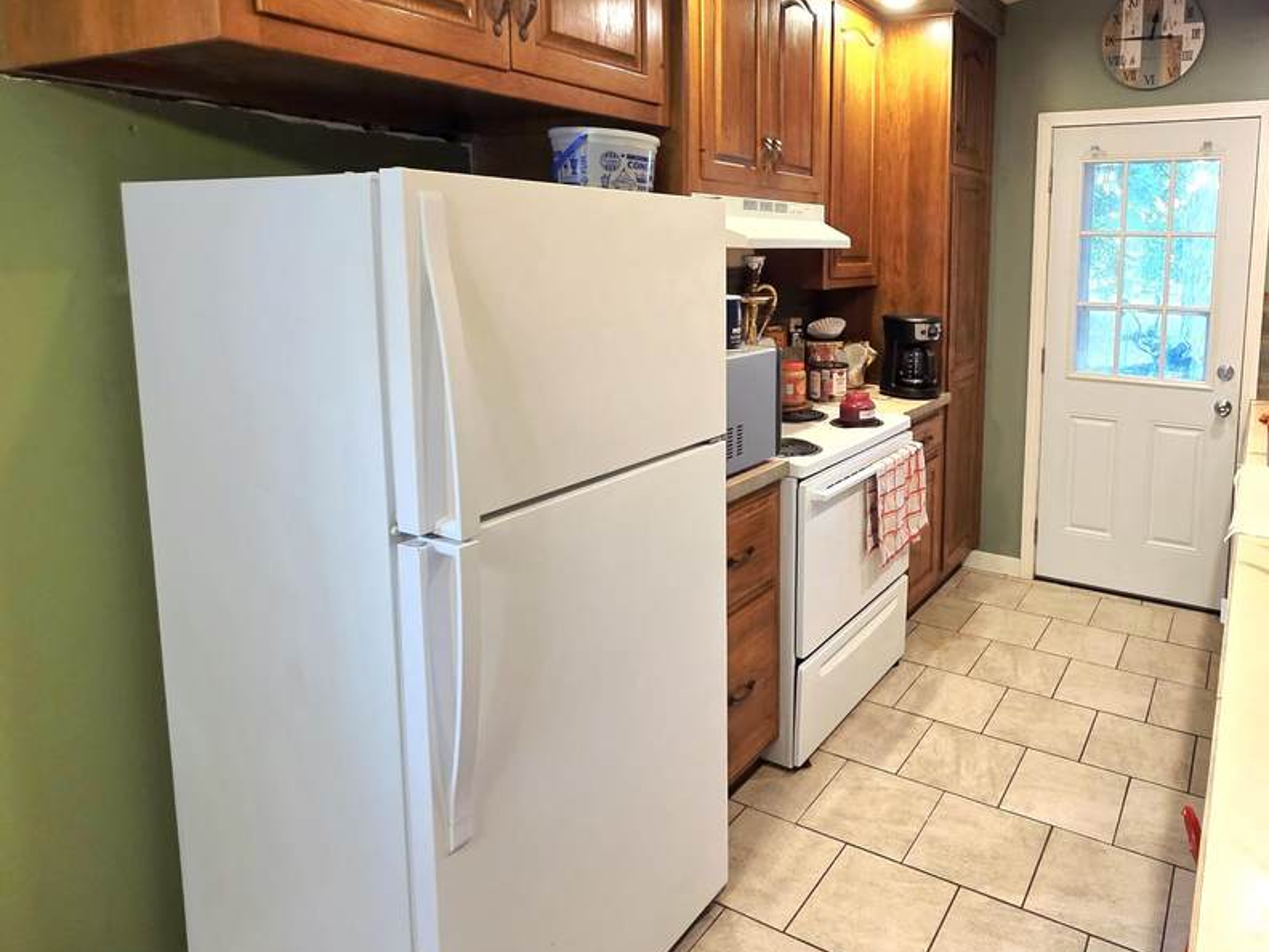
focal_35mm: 21
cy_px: 356
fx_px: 770
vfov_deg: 62.5
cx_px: 872
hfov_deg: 75.8
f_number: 1.9
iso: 200
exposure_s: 1/60.2
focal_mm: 2.2
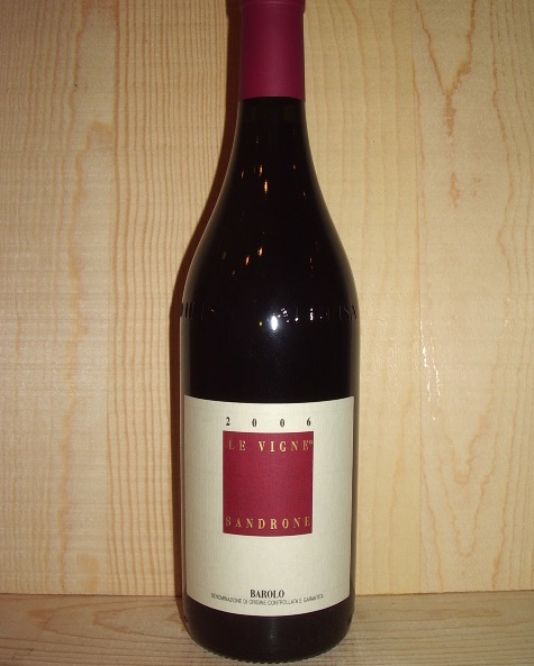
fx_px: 790
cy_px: 314
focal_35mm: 40
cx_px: 269
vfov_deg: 45.8
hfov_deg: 37.4
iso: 50
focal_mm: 5.8
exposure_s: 1/40
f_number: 4.3
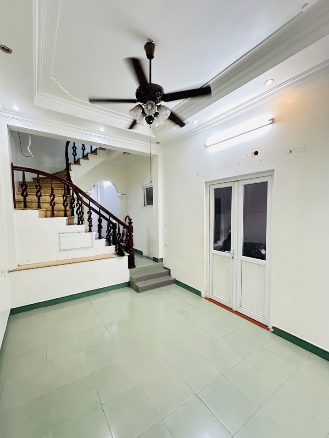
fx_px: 190
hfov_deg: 81.7
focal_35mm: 15
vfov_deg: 98.2
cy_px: 223
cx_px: 155
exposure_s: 1/50
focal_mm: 2.22
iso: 320
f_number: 2.2
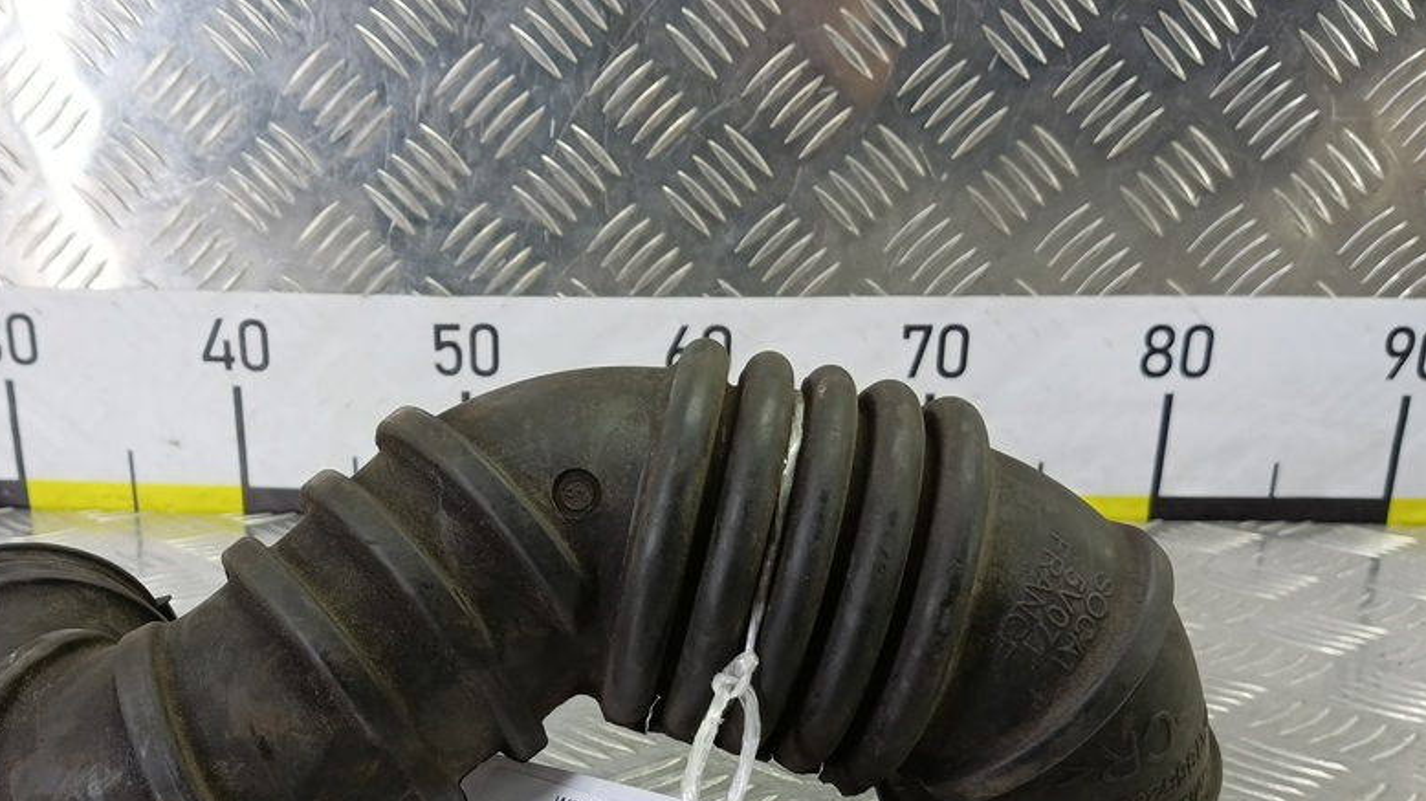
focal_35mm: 33
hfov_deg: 59.0
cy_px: 660
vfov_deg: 34.3
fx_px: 1247
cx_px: 563
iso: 193
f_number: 1.6
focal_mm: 4.11
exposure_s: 1/50
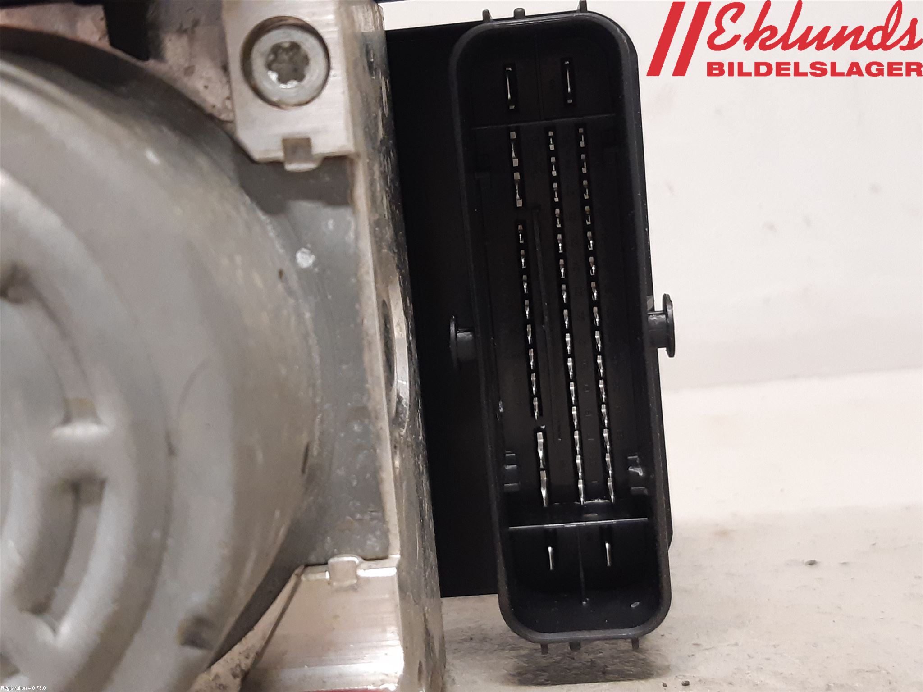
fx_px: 693
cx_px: 462
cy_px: 346
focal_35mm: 26
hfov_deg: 67.3
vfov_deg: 53.1
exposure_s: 1/30
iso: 250
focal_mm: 3.93
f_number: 1.7
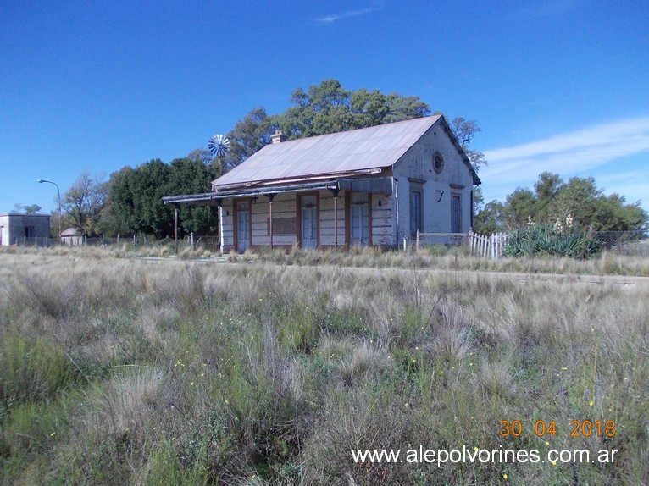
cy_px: 243
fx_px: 525
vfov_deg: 49.7
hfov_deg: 63.5
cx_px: 324
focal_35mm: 28
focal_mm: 4
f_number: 5.4
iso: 80
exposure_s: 1/400
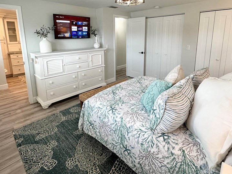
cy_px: 60
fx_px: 134
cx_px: 119
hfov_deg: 81.7
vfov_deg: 64.5
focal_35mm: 20
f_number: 2.2
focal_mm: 2.22
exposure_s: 1/120
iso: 160
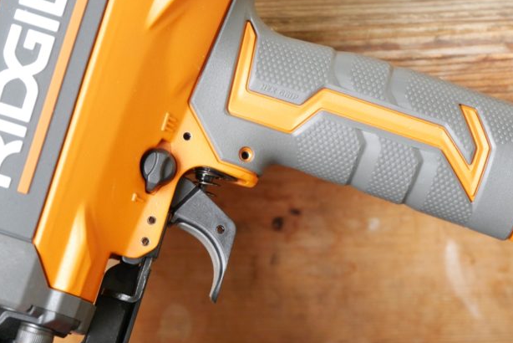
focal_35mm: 172
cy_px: 195
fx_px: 2452
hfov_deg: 11.9
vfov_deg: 8.0
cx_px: 247
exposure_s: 1/160
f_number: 5.4
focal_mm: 73
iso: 2000
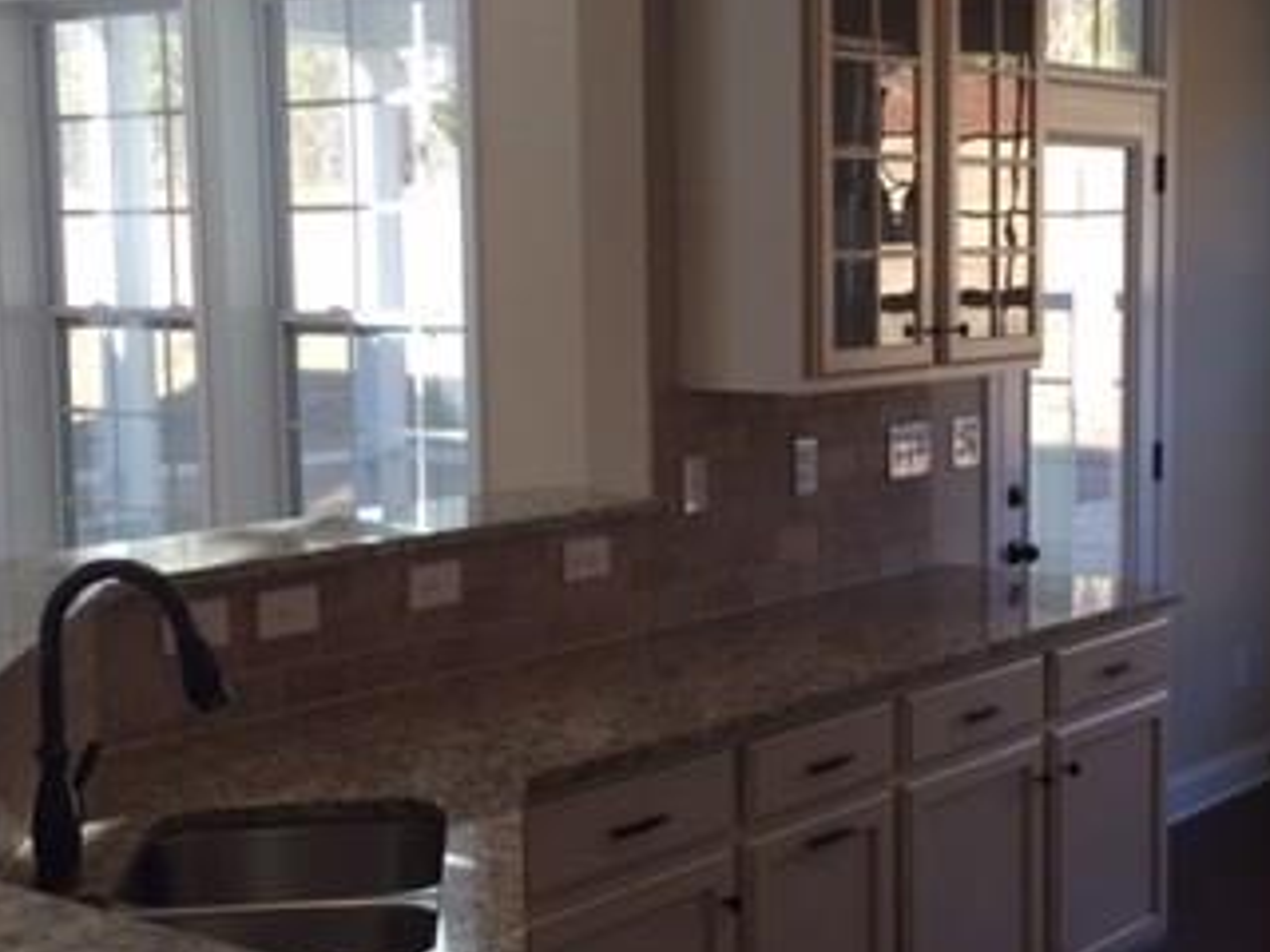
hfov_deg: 33.0
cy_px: 496
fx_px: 2128
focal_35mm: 58
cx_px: 818
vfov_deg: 25.2
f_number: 2.2
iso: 50
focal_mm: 4.15
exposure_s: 1/120
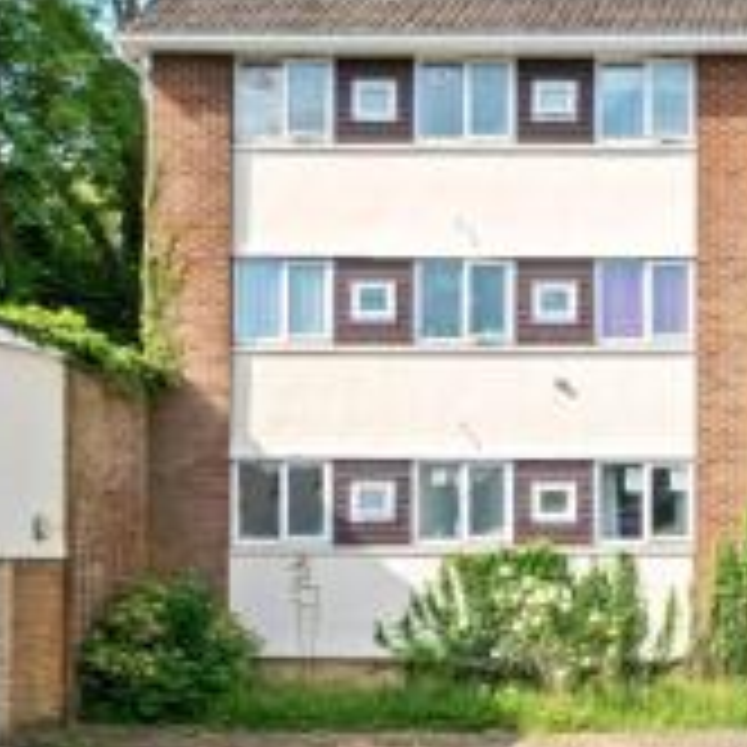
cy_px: 416
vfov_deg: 23.7
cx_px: 866
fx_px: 1782
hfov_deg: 22.1
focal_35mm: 73
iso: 400
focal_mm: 20
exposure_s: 1/320
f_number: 8
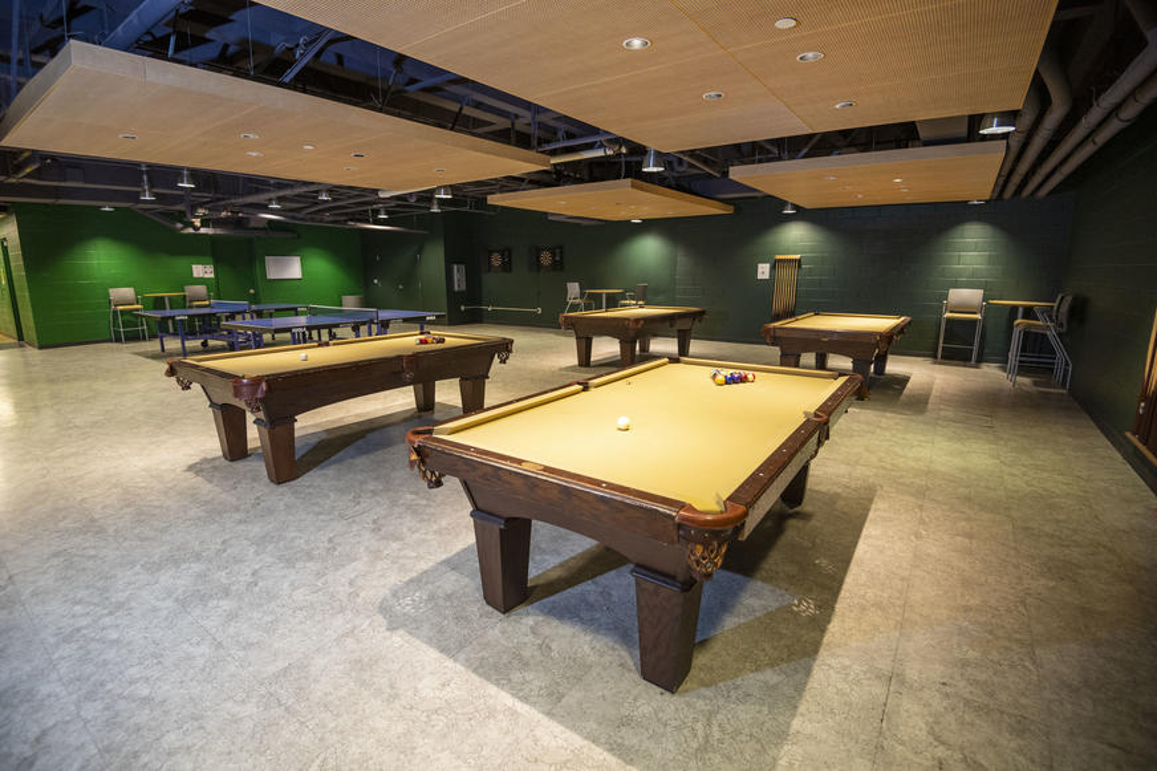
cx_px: 578
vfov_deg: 73.7
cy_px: 386
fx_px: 514
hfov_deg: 96.7
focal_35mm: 16
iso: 2500
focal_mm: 16
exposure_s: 1/80
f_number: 4
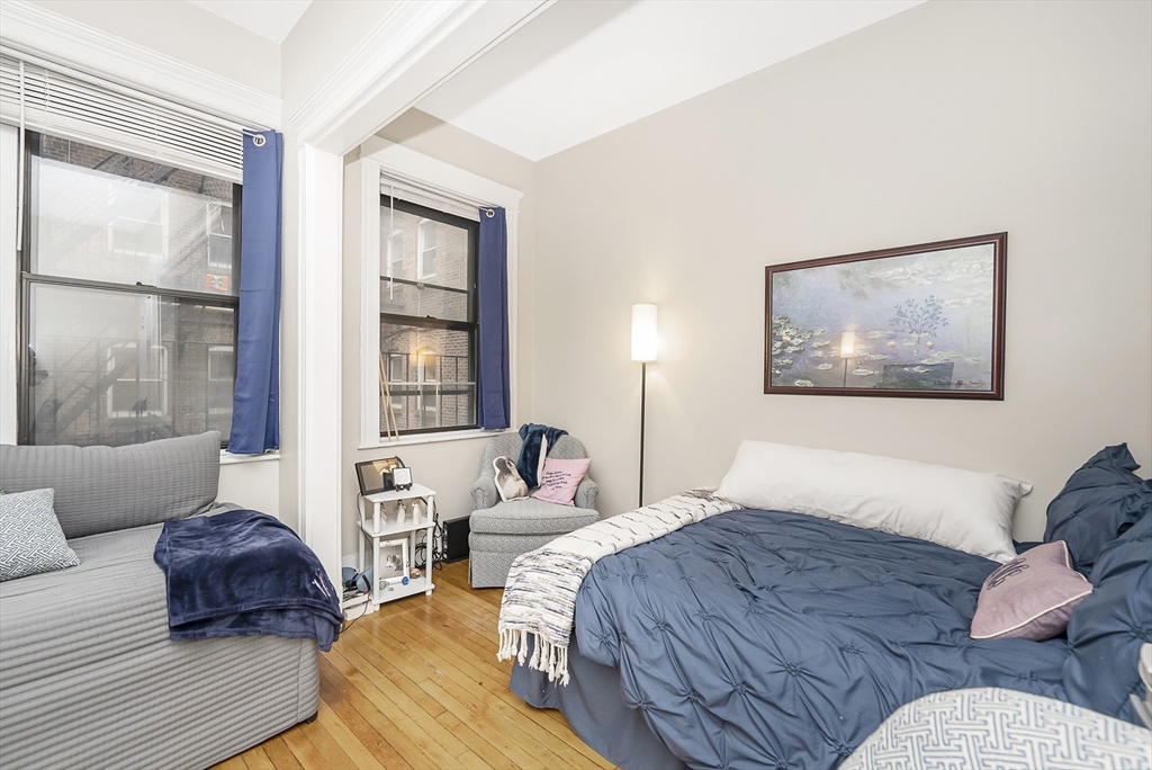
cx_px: 576
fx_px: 448
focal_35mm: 14
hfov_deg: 104.2
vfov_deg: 81.3
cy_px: 385
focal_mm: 14
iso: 2500
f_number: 4
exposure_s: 1/250
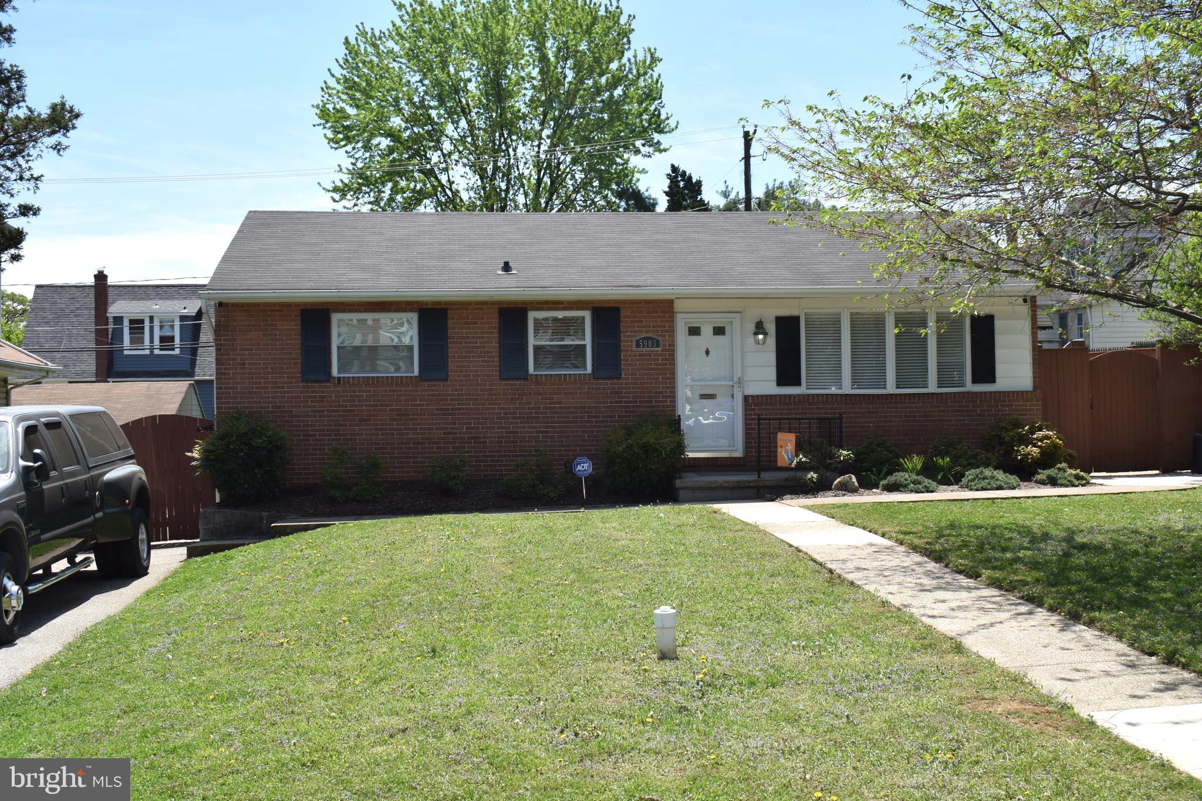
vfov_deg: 30.8
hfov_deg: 45.0
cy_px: 400
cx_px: 601
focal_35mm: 44
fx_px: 1452
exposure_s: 1/200
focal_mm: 29
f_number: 9
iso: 100
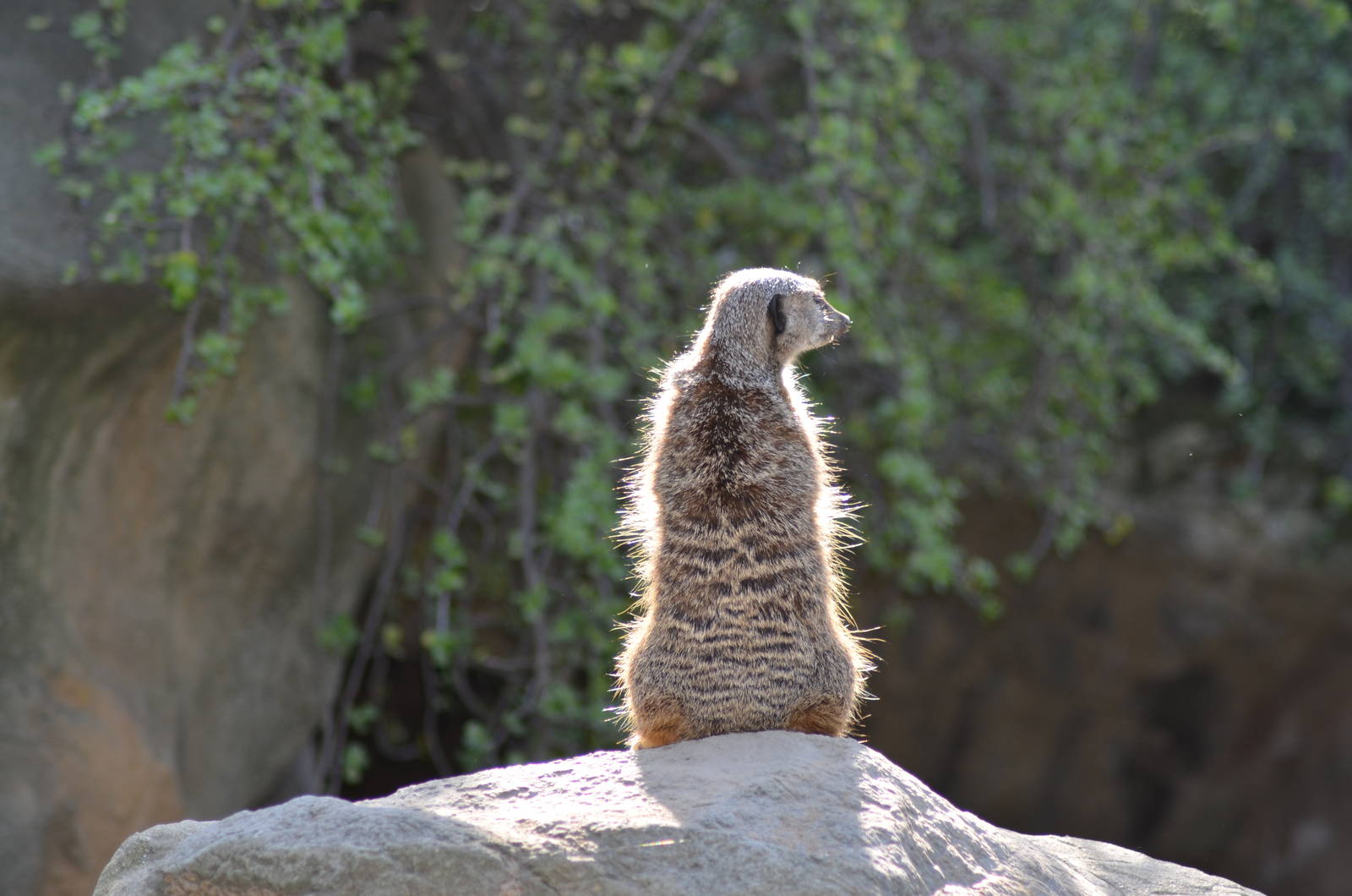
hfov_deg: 9.8
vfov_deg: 6.5
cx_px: 676
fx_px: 7871
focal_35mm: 210
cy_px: 448
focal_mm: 140
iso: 200
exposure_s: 1/160
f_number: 4.2
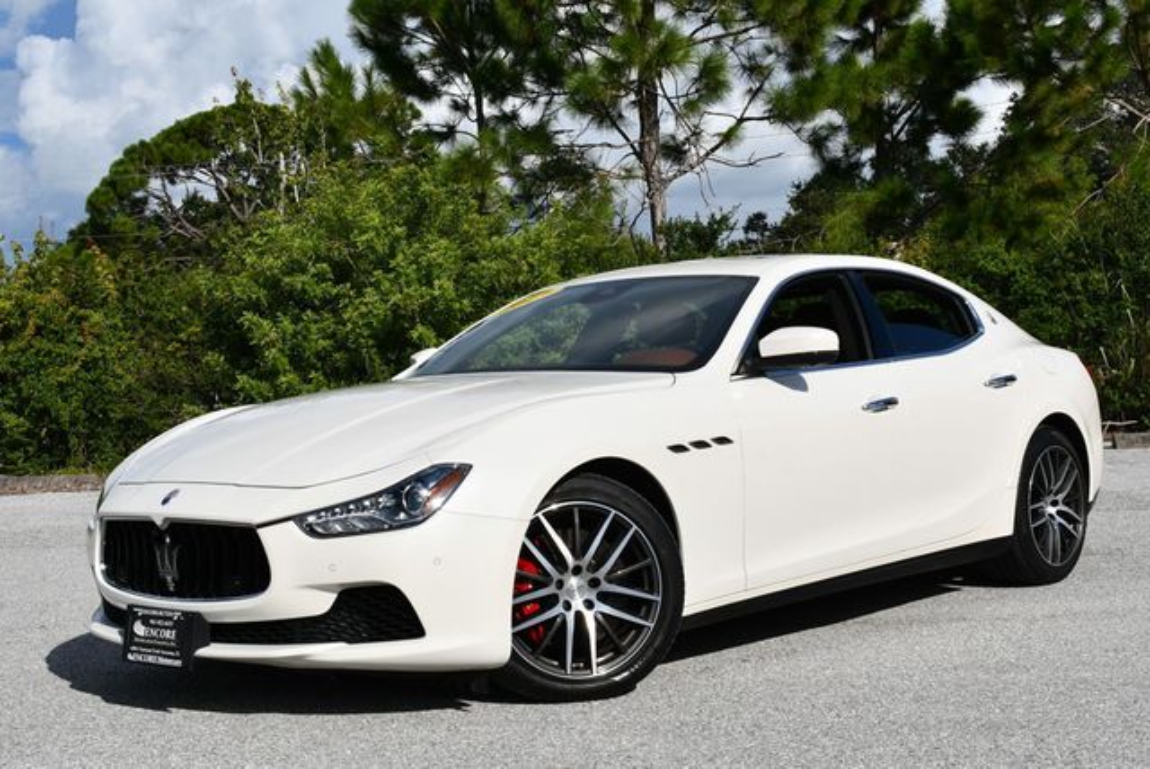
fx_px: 1663
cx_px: 575
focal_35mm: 52
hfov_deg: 38.2
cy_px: 384
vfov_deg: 26.0
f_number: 10
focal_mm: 26
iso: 100
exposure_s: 1/400
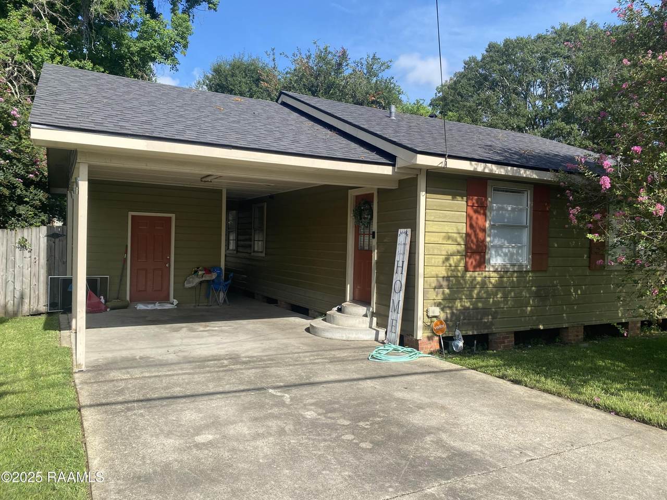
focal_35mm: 26
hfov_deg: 67.3
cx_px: 334
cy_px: 250
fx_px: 501
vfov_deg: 53.1
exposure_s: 1/2183
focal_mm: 4.25
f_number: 1.8
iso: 32
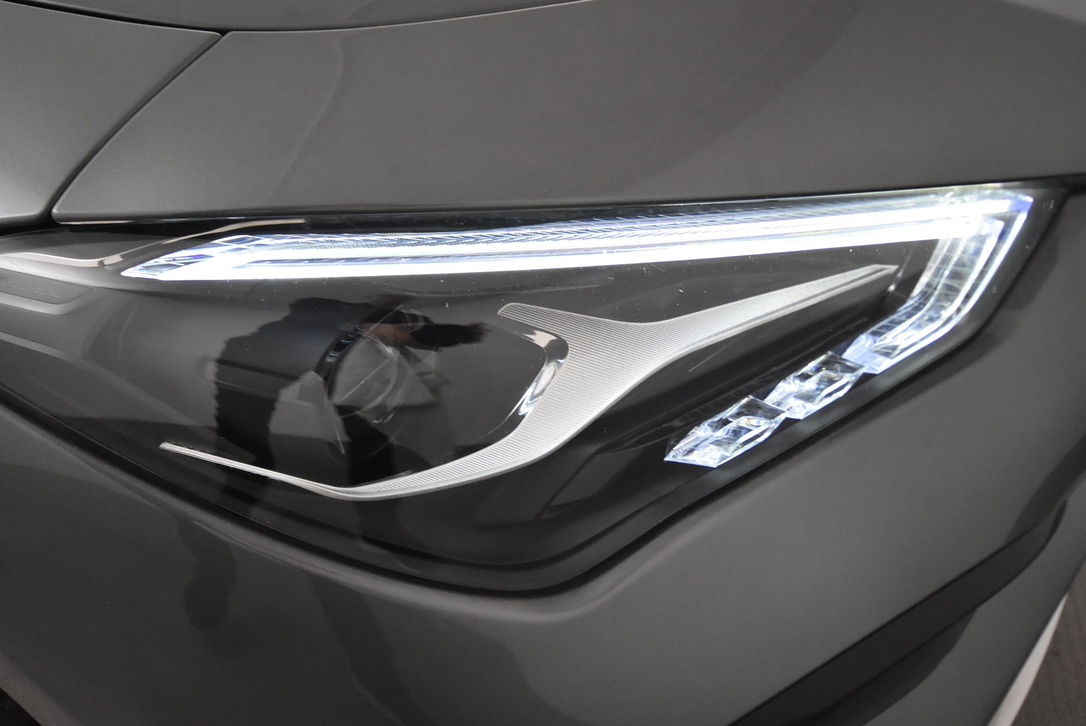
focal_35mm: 30
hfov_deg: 61.9
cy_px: 363
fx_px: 906
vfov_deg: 43.7
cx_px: 543
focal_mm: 20
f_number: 5.6
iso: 4000
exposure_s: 1/60
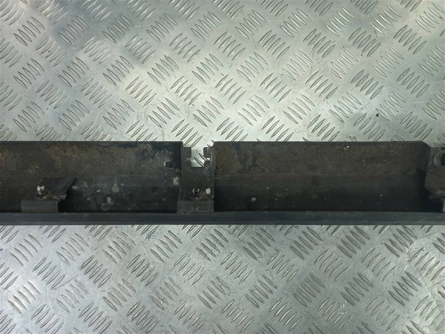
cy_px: 167
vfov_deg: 54.9
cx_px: 222
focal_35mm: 25
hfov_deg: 69.4
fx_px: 321
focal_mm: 4.6
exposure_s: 1/50
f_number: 1.8
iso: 50
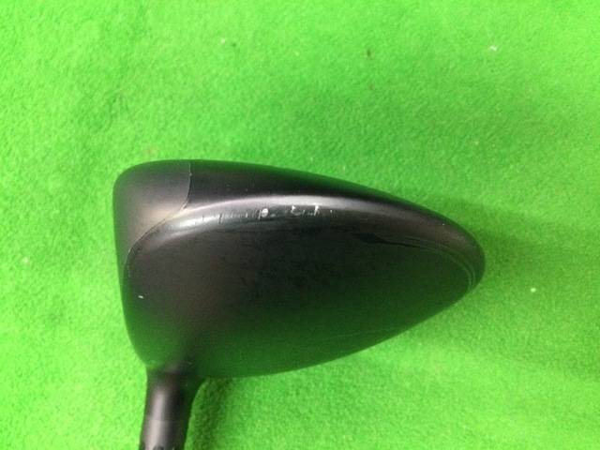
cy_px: 225
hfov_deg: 58.4
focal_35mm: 31
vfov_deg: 45.4
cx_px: 300
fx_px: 537
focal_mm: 3.3
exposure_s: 1/15
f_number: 2.4
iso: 200
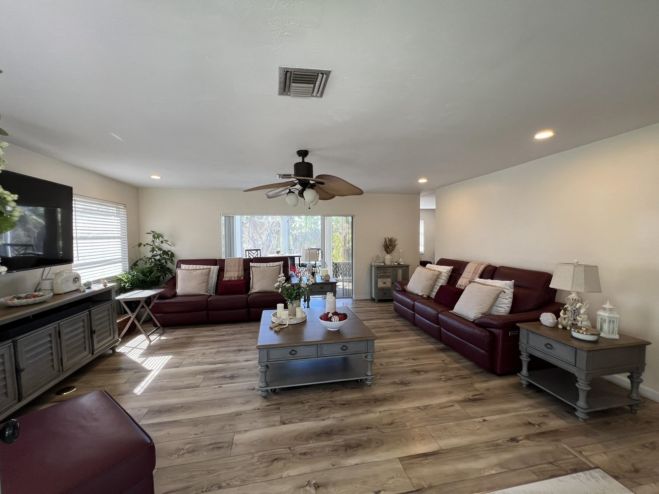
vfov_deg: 89.9
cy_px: 247
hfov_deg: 106.2
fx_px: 247
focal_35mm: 13
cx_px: 330
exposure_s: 1/120
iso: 80
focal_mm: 1.57
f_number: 1.8
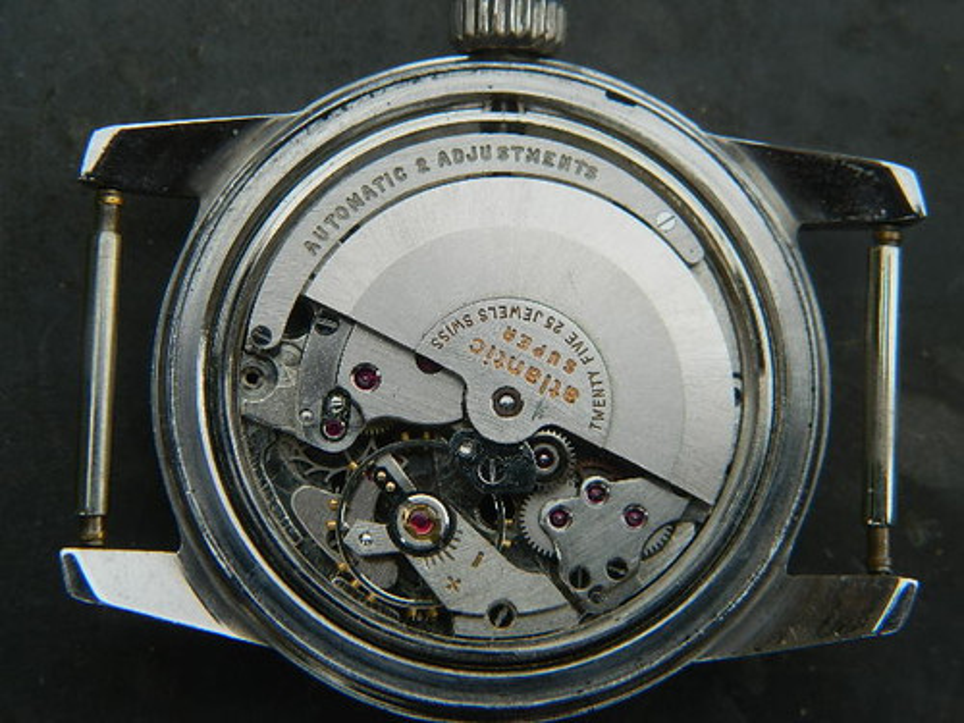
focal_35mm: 103
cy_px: 362
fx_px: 2868
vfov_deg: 14.4
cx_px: 482
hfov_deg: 19.1
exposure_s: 1/125
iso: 80
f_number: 4.5
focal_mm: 18.6
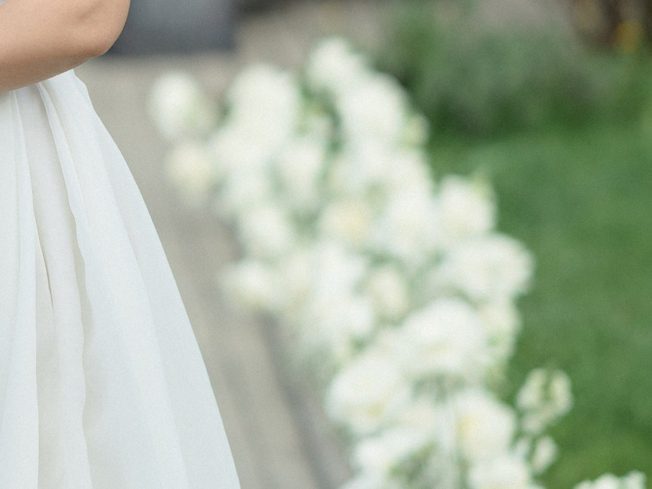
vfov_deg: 4.5
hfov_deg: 5.9
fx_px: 6254
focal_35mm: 332
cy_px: 71
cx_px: -166
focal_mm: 85
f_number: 1.4
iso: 125
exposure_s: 1/1250
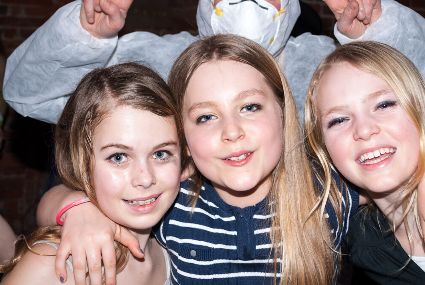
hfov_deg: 27.7
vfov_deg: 18.7
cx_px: 228
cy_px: 113
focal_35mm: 73
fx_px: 863
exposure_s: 1/60
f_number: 5
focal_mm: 34
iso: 100
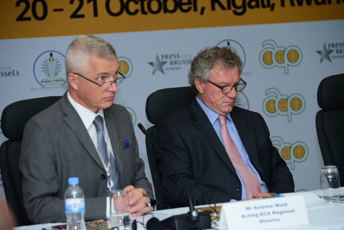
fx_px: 1625
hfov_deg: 12.1
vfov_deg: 8.1
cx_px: 172
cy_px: 115
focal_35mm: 170
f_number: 5.6
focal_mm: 170
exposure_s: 1/200
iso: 1600
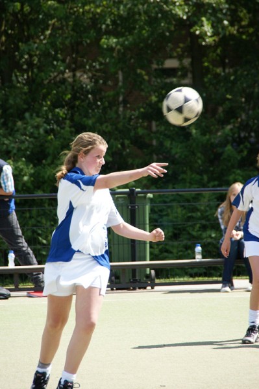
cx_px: 130
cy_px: 194
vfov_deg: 6.9
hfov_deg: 4.6
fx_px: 3243
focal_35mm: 300
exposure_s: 1/400
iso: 200
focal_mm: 200
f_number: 7.1
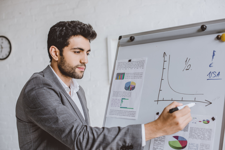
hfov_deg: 39.6
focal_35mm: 50
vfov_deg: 27.0
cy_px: 75
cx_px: 112
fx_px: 313
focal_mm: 50
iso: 200
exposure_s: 1/160
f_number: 3.5
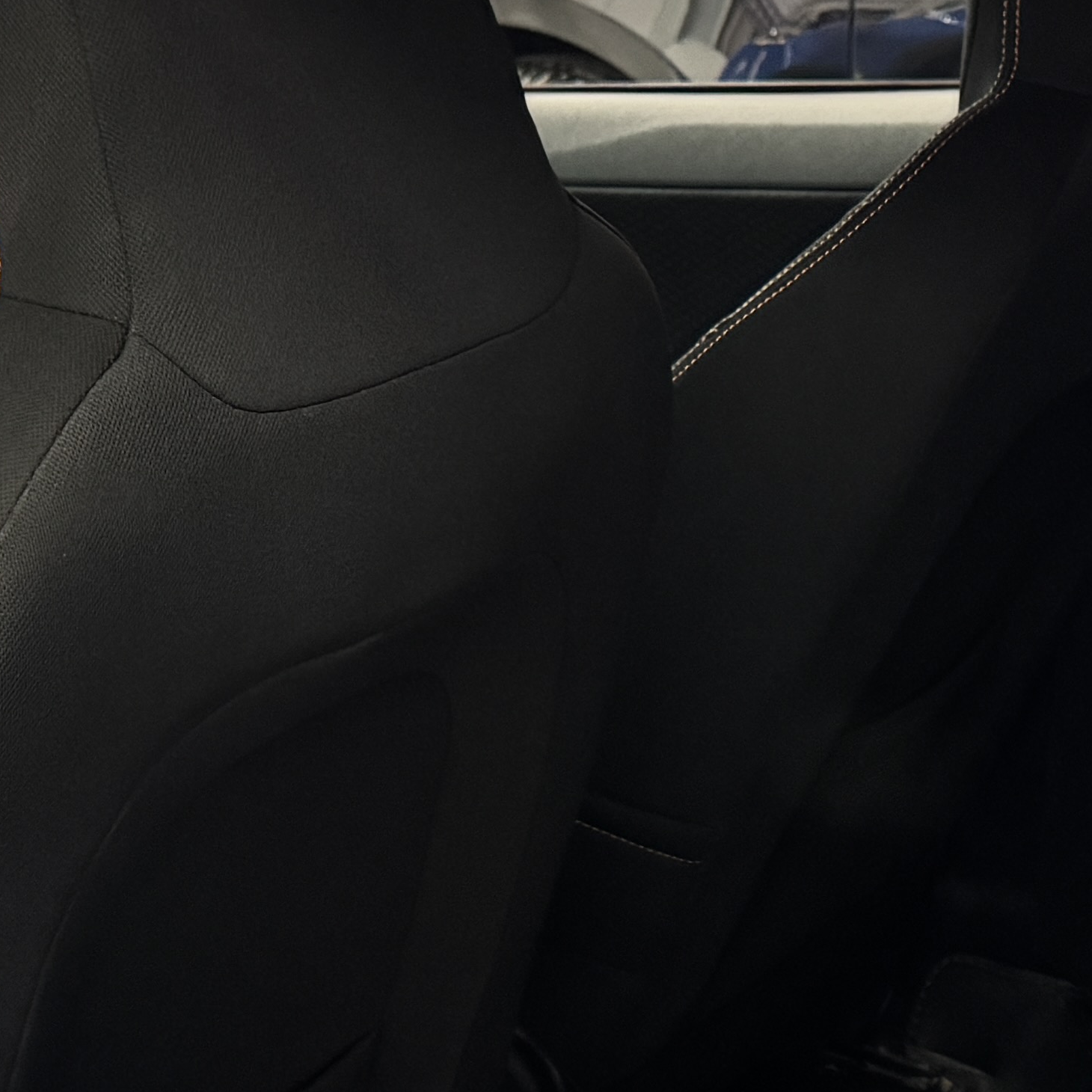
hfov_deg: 20.8
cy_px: 924
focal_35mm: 83
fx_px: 2962
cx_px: 776
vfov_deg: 20.6
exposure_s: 1/31
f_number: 1.78
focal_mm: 6.76
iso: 1000
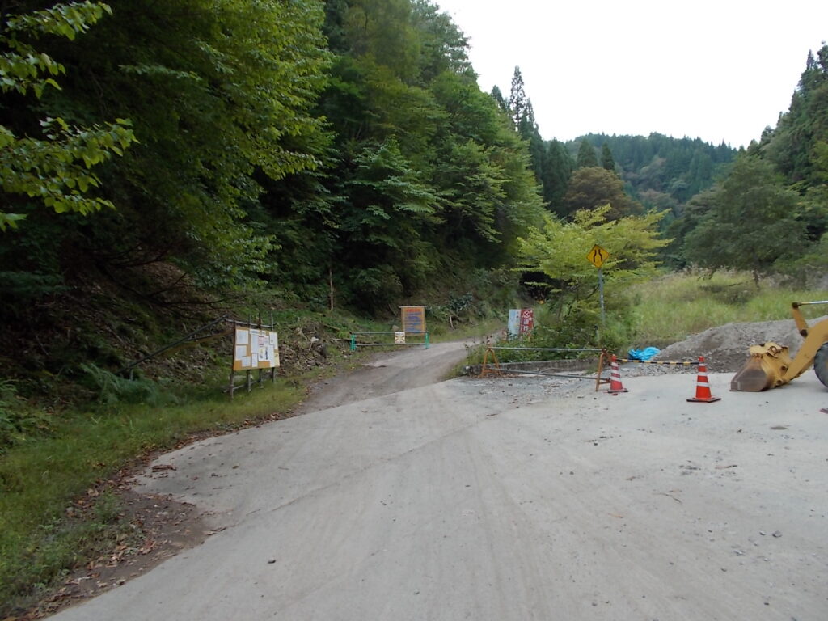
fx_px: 622
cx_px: 414
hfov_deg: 67.3
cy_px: 310
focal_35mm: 26
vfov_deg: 53.1
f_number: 3.2
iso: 80
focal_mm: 4.6
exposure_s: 1/160
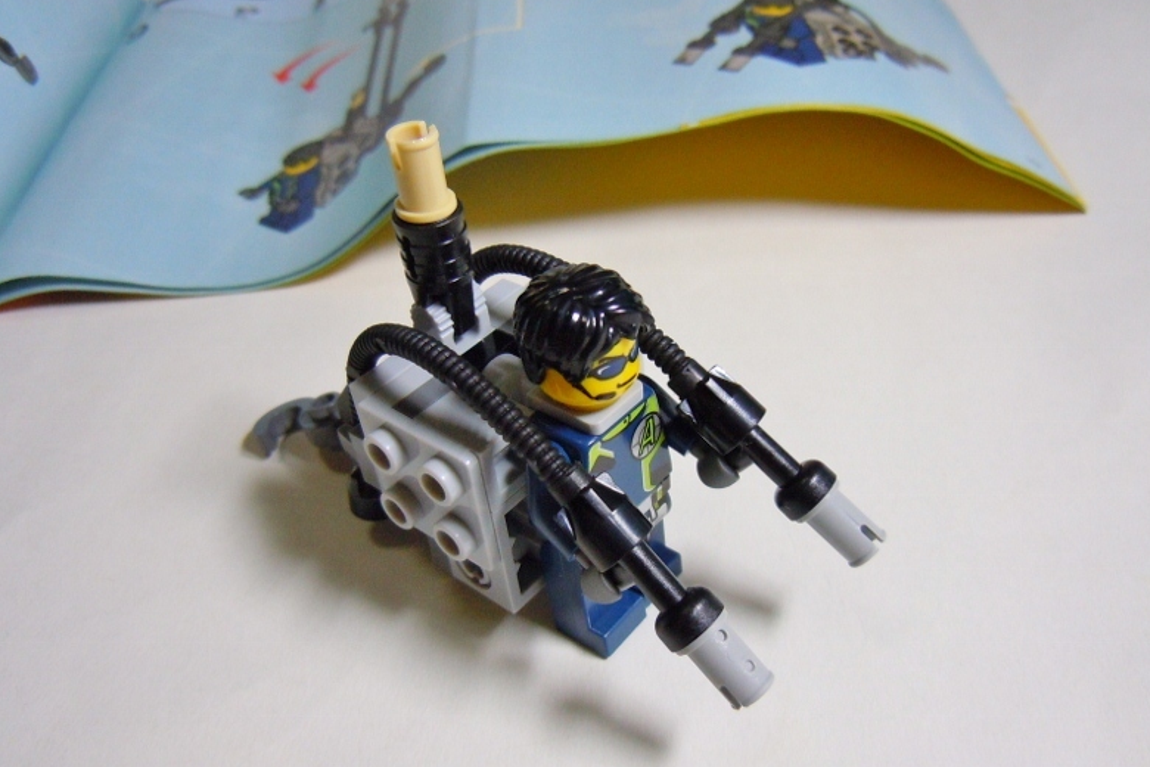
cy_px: 420
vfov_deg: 41.1
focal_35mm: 32
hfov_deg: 58.7
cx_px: 578
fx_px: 1022
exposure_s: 1/60
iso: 400
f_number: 3.5
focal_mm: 5.4
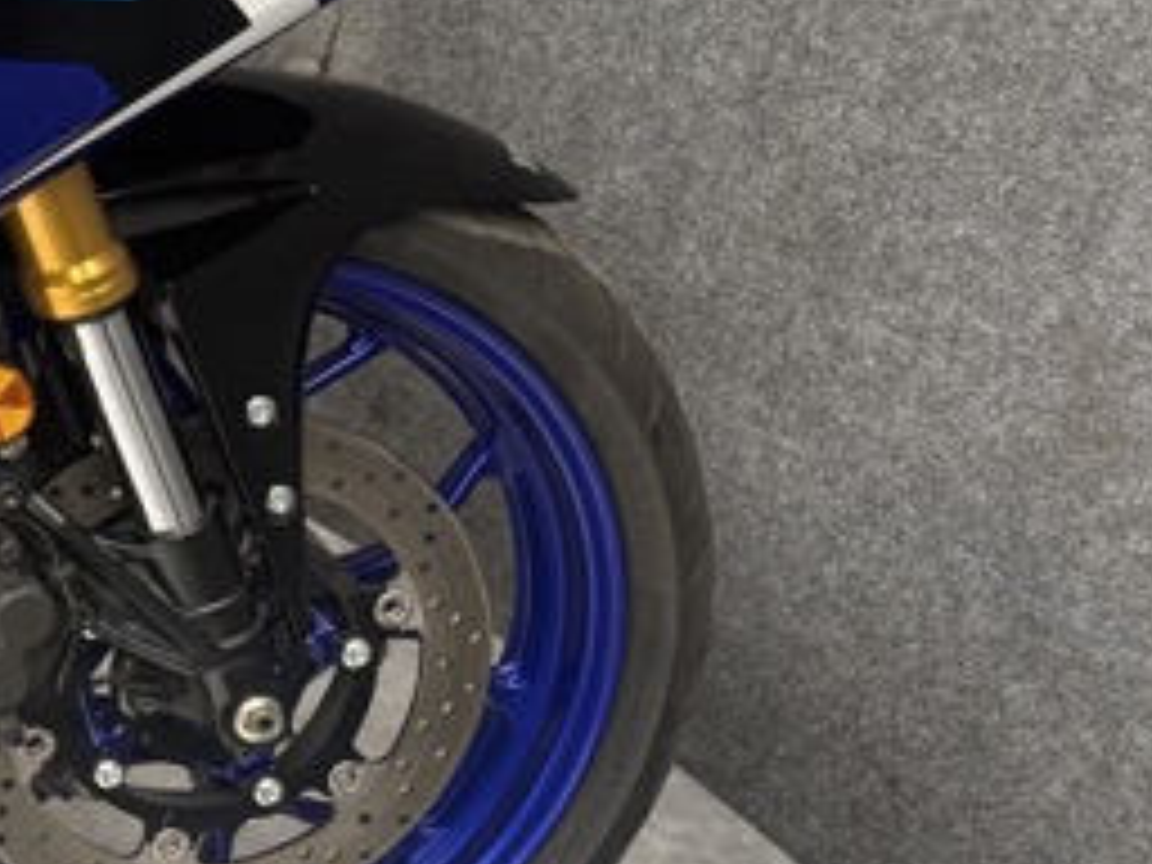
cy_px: 216
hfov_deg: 16.1
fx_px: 3195
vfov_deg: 15.3
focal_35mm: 96
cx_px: -1130
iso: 200
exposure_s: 1/80
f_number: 1.78
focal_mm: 6.76
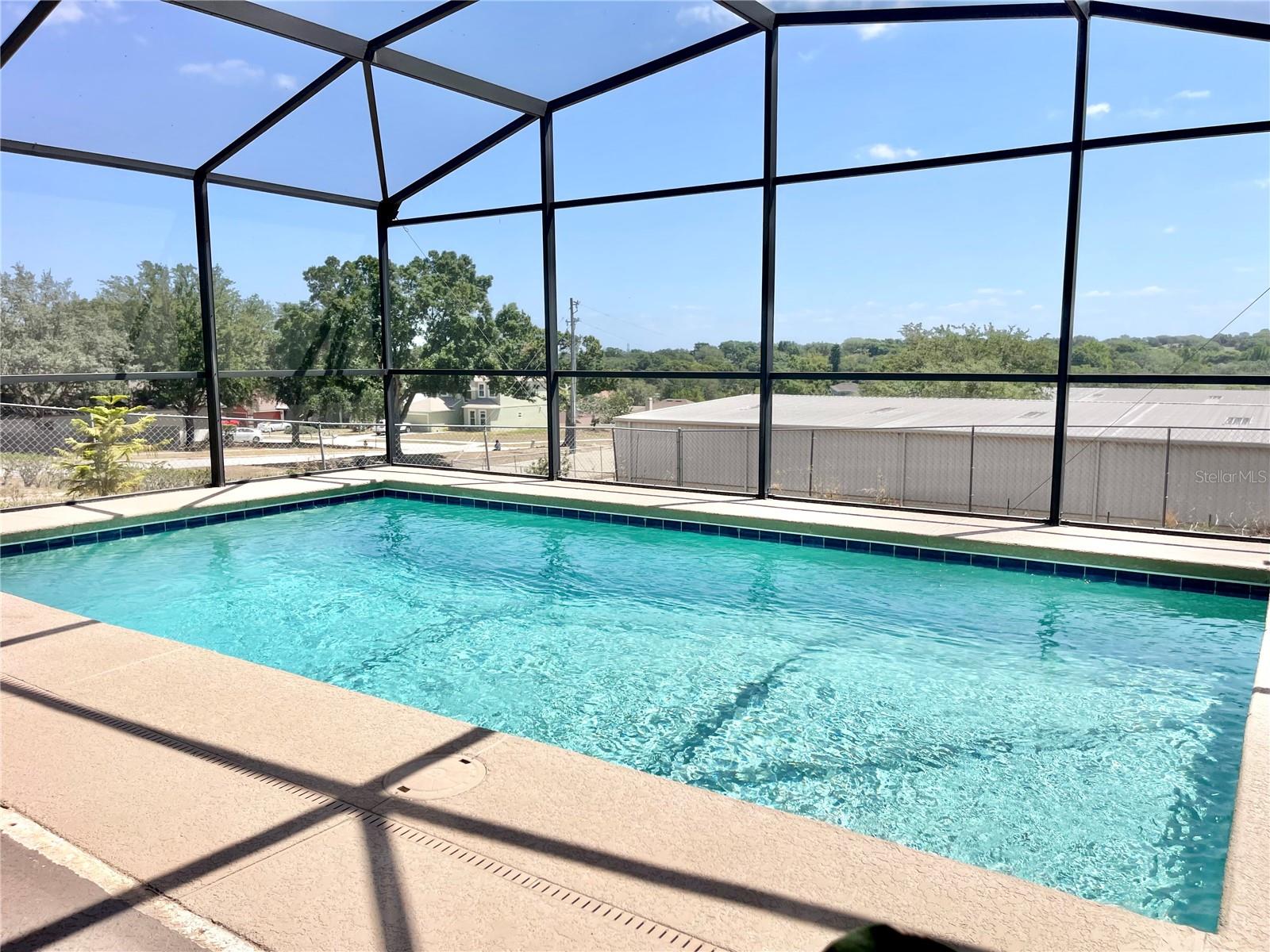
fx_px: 917
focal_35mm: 25
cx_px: 635
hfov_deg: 69.4
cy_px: 476
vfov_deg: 54.9
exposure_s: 1/3086
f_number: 1.6
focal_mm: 5.1
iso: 32
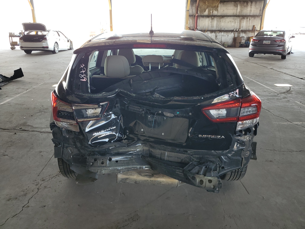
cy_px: 114
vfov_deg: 53.1
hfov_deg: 67.3
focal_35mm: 26
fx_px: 229
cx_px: 152
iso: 50
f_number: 1.5
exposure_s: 1/120
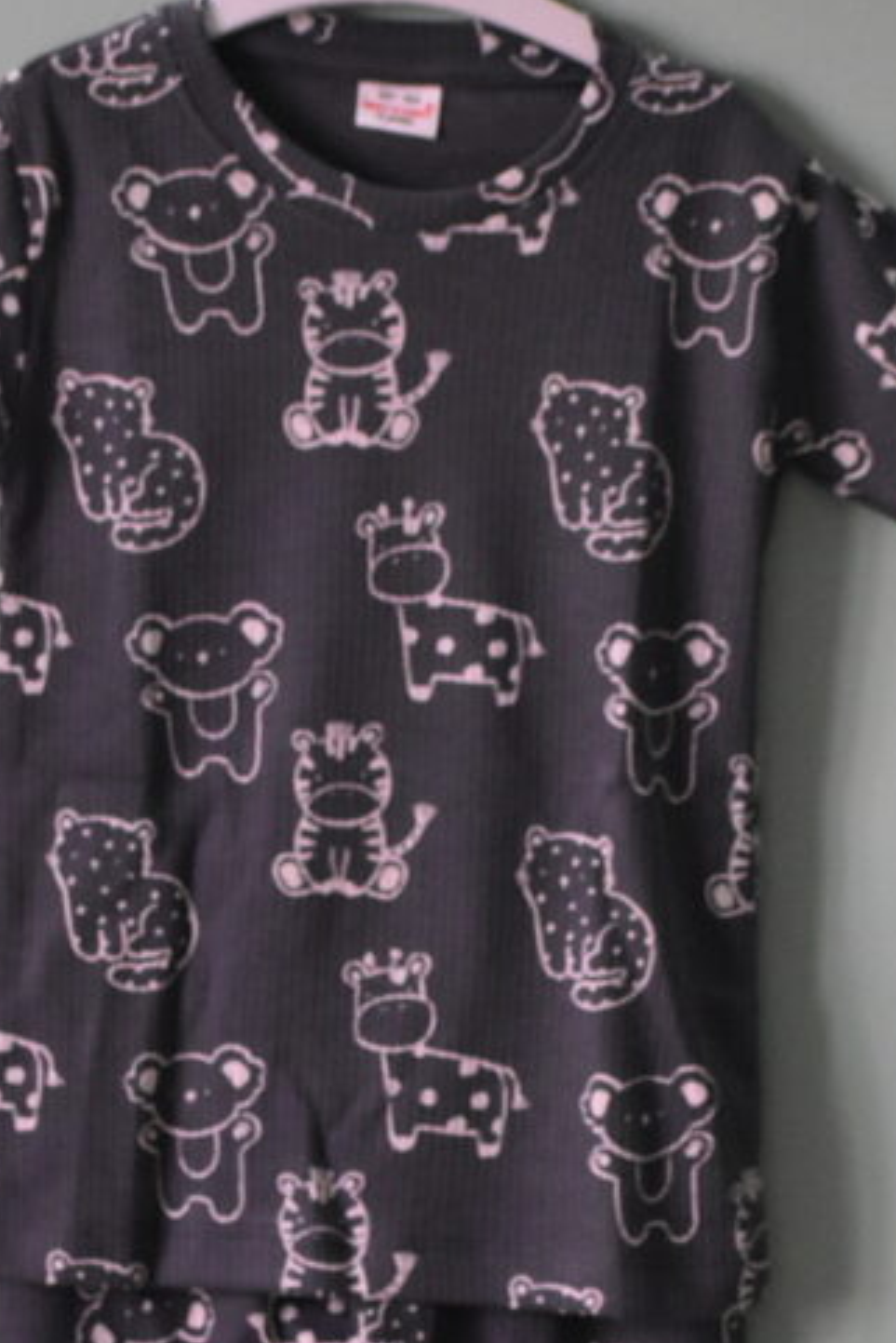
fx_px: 7535
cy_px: 980
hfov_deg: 6.8
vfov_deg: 10.2
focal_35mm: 202
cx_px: 301
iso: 4000
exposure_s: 1/250
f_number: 4.8
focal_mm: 72
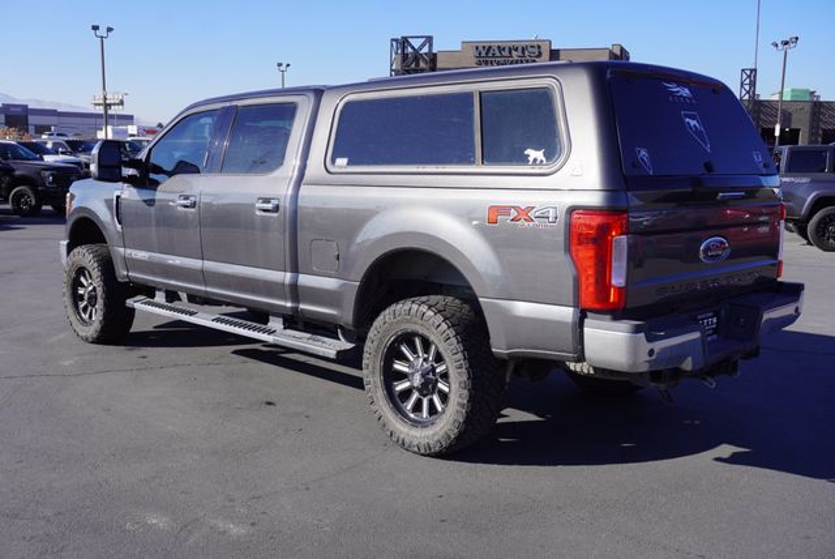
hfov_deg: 51.2
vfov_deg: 35.6
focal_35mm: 38
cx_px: 418
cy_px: 280
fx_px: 871
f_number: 8
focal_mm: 25
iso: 100
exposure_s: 1/200
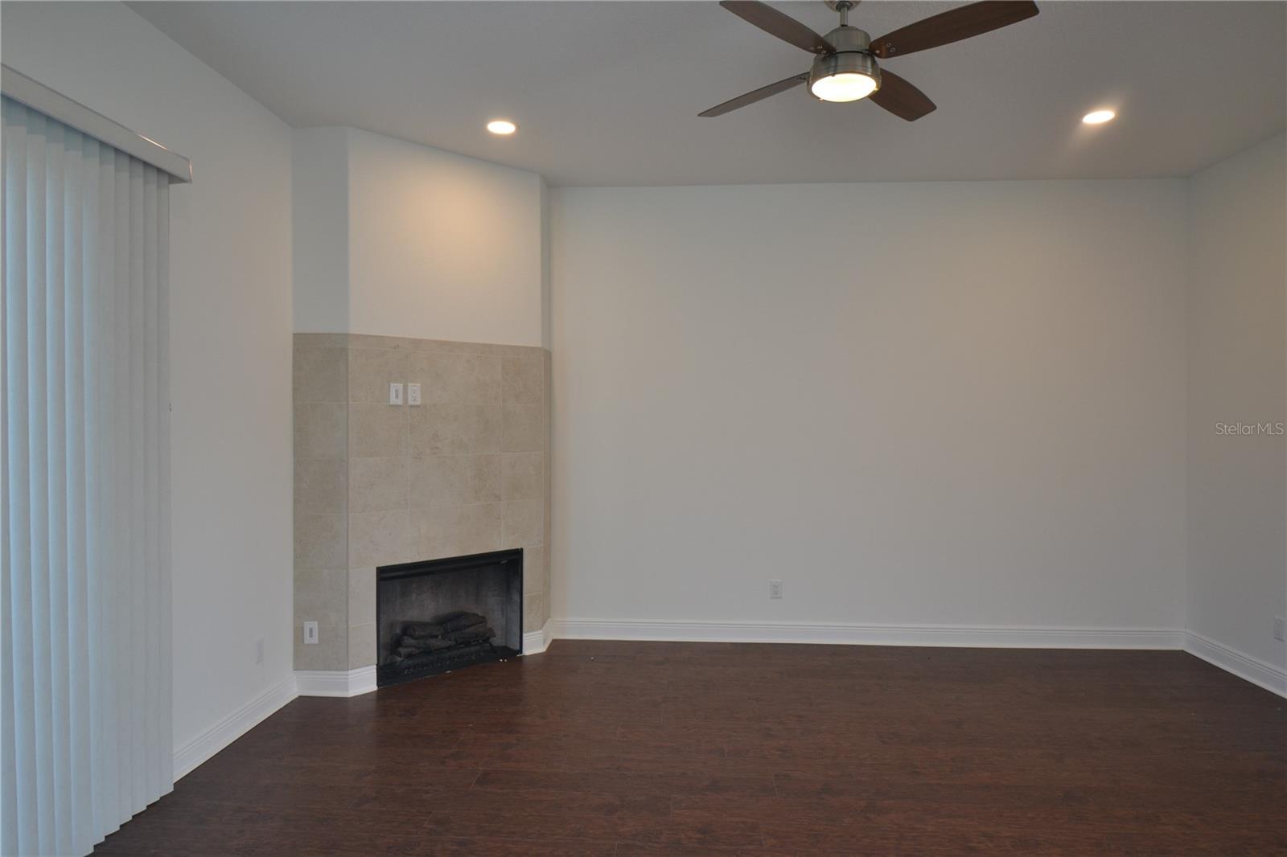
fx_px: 751
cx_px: 644
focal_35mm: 21
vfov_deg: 59.5
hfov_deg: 81.2
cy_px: 428
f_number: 4.5
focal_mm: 14
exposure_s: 1/80
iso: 400
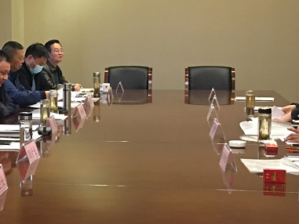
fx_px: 795
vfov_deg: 16.1
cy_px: 128
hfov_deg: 20.8
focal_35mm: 92
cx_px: 18
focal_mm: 4.15
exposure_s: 1/10
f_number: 2.2
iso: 100
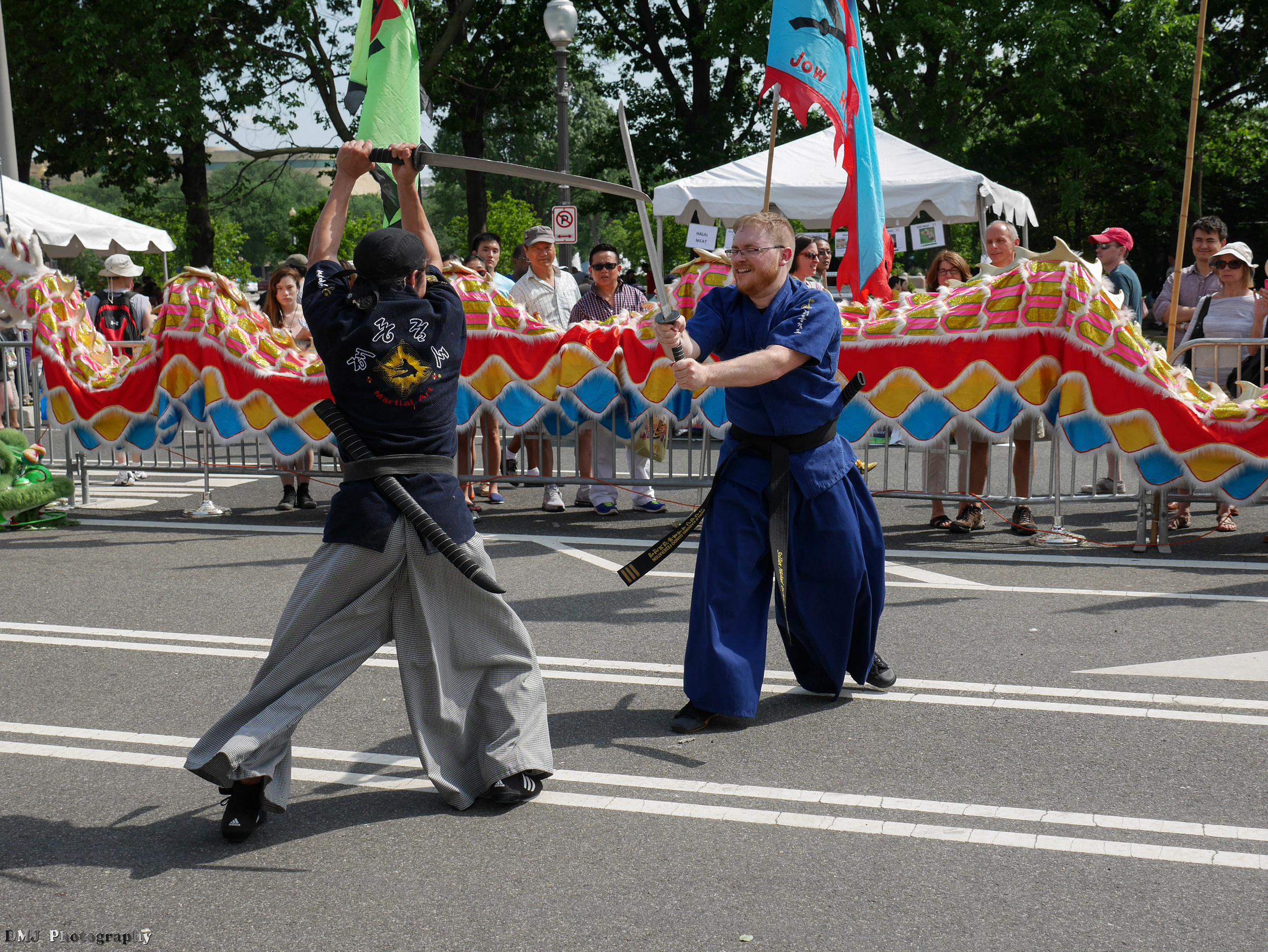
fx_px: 1686
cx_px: 634
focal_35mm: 46
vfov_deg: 31.5
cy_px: 476
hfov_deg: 41.2
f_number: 4.5
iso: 200
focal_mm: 23
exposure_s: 1/1250
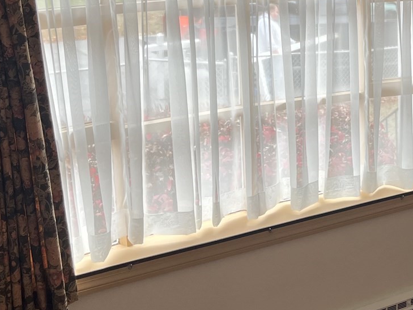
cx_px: 427
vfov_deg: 20.1
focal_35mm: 73
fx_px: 871
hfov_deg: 25.2
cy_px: 96
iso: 50
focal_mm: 5.1
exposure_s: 1/121
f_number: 1.6
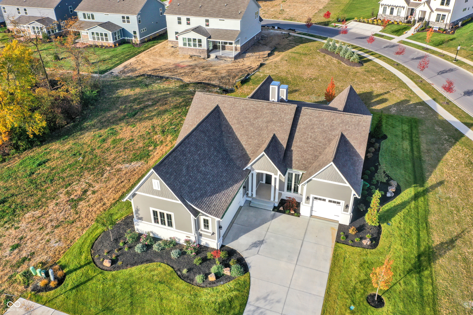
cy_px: 158
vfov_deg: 46.4
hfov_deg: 65.5
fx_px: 368
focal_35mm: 28
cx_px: 236
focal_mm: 10.26
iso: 100
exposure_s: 1/400
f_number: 5.6
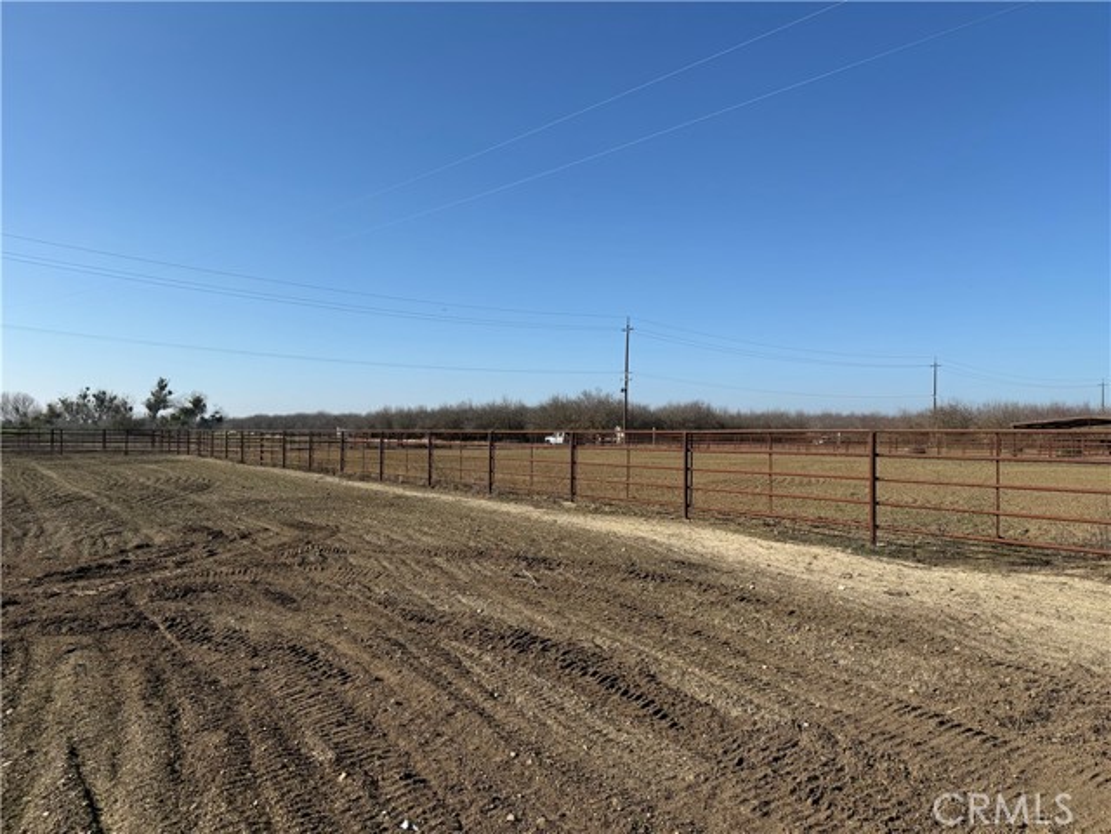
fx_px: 770
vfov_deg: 56.8
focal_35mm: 24
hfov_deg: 71.6
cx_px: 556
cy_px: 417
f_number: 1.78
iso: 80
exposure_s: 1/5714
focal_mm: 6.76
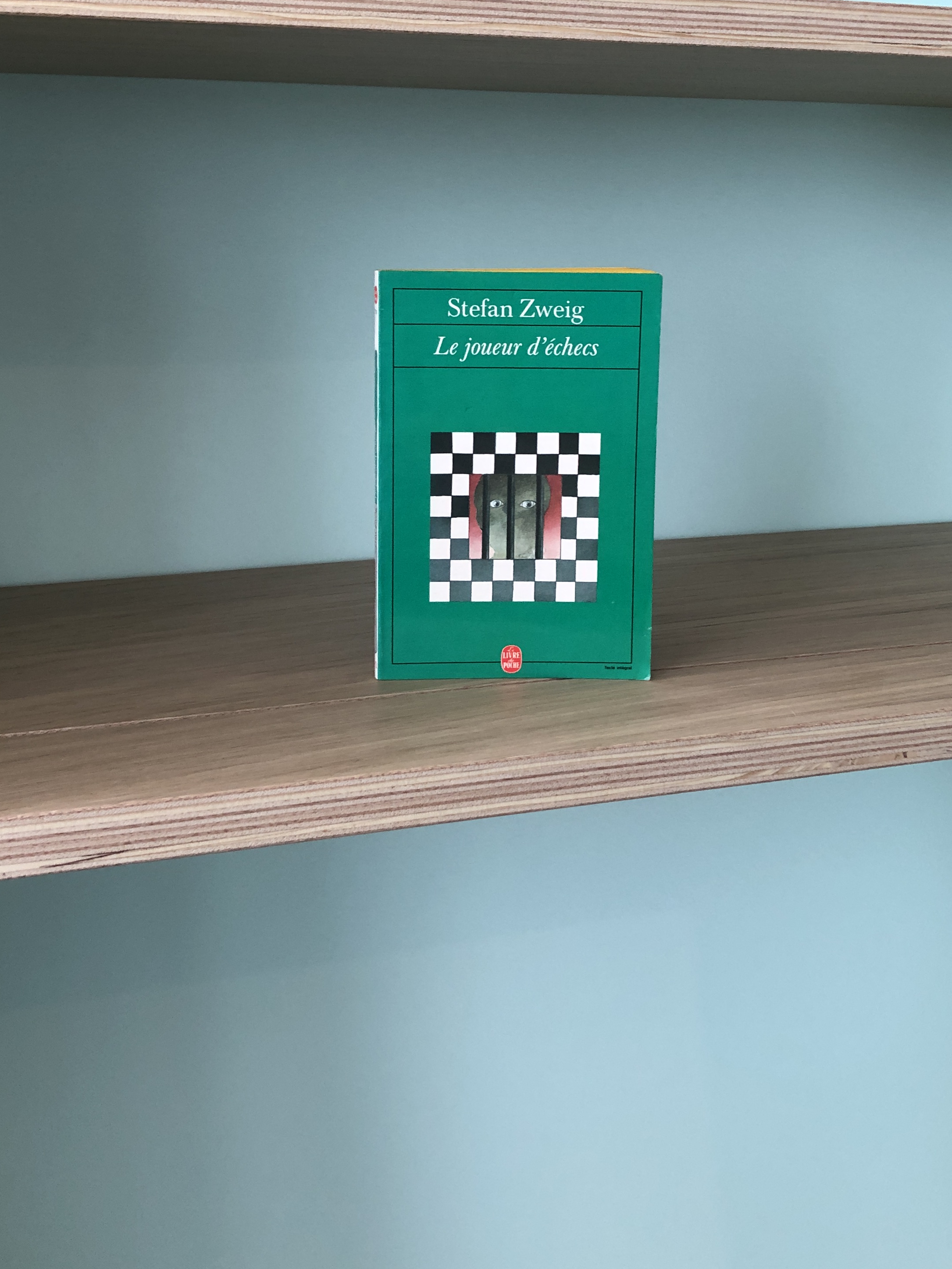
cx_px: 496
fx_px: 1430
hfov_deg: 36.8
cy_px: 427
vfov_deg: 47.1
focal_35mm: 39
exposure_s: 1/15
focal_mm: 3.99
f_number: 1.8
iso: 40
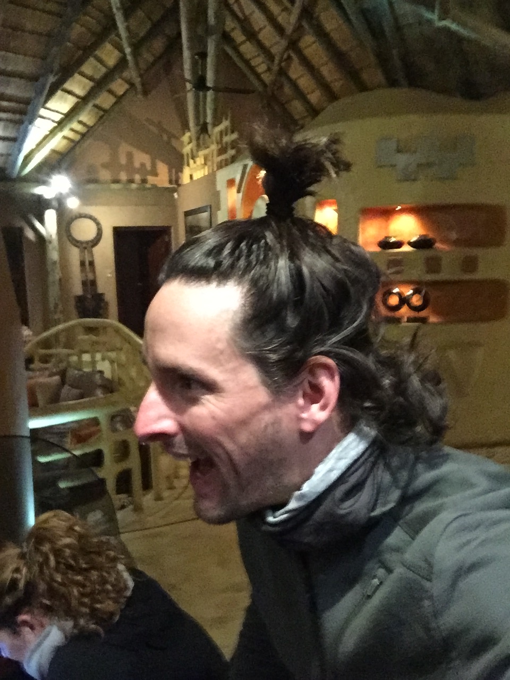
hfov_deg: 45.4
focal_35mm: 31
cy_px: 340
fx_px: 609
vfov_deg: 58.4
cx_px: 255
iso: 800
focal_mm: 2.65
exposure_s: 1/17
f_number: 2.2
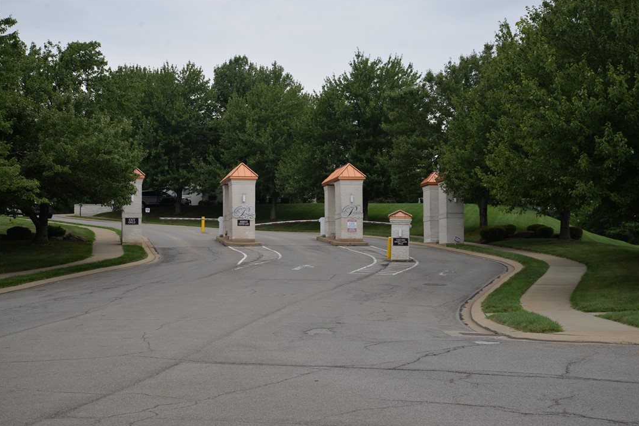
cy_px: 213
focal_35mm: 67
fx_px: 1189
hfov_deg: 30.1
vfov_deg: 20.3
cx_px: 321
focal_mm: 66
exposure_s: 1/180
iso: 200
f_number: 6.7
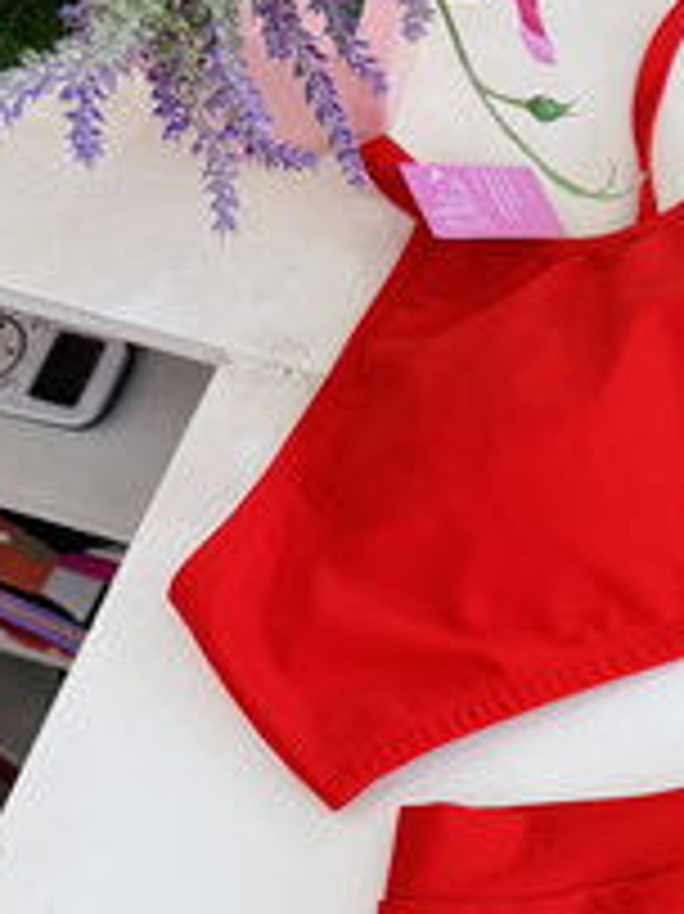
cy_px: 781
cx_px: 846
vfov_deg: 29.7
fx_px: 1662
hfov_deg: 21.4
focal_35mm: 63
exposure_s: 1/100
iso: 160
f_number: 1.78
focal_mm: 6.76
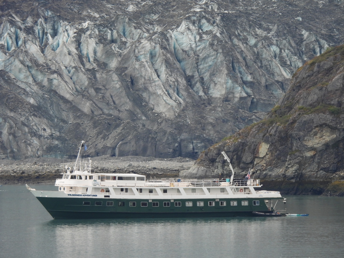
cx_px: 172
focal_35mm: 800
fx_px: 7950
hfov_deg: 2.5
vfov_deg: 1.9
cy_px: 129
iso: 250
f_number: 5.6
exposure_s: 1/500
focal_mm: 143
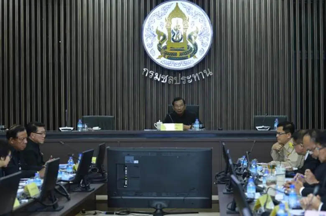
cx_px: 163
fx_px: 777
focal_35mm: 86
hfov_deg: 23.7
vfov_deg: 15.8
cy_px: 108
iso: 1600
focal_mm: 86
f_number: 4.5
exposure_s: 1/125
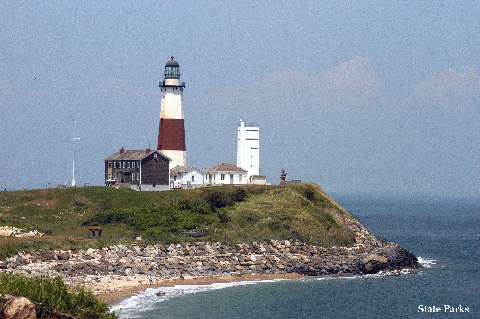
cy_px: 160
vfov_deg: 9.1
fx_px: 1998
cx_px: 240
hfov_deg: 13.7
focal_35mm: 150
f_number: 6.3
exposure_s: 1/2500
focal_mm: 100
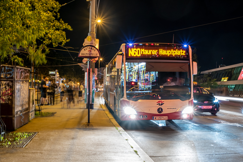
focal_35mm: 35
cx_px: 122
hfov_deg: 54.4
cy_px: 81
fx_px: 236
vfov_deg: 37.9
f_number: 9
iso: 100
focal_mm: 35
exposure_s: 4
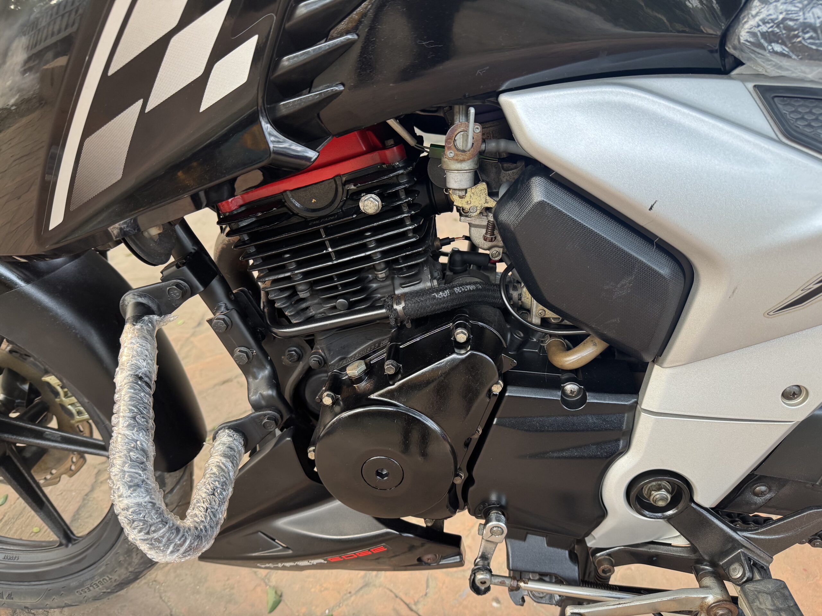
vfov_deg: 56.8
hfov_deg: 71.6
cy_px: 308
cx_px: 411
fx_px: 570
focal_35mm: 24
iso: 200
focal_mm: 6.76
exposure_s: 1/121
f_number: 1.78
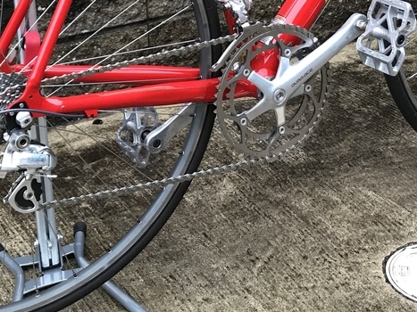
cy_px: -42
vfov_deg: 19.5
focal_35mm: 72
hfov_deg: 27.0
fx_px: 867
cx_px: 203
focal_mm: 3.99
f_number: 1.8
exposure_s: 1/24
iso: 40
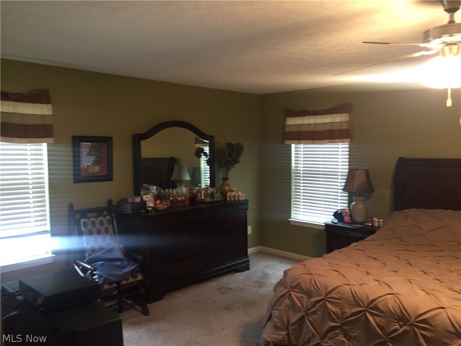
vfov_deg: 48.2
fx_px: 386
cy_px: 173
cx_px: 230
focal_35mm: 29
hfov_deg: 61.7
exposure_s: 1/30
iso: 125
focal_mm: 4.15
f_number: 2.2
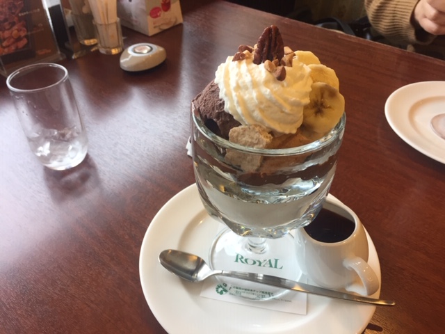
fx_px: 373
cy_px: 167
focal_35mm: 29
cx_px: 222
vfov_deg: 48.2
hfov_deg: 61.7
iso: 32
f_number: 2.2
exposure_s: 1/40
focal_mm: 4.15
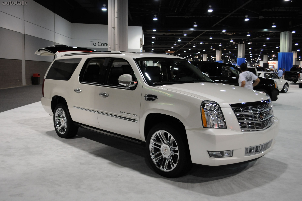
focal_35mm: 36
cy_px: 100
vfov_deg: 36.8
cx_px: 151
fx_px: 302
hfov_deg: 53.2
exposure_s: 1/50
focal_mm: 24
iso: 800
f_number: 4
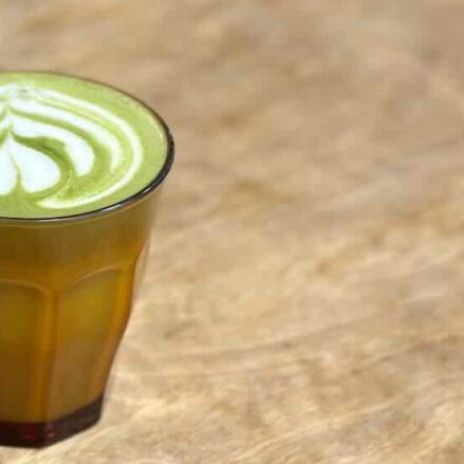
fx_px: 1501
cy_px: 63
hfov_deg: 17.2
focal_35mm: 99
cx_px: 17
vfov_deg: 17.4
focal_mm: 6.86
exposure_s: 1/50
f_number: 1.78
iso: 125
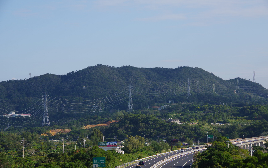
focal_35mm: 120
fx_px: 876
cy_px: 86
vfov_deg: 10.9
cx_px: 134
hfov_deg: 17.4
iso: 200
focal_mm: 78
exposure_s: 1/200
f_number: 11
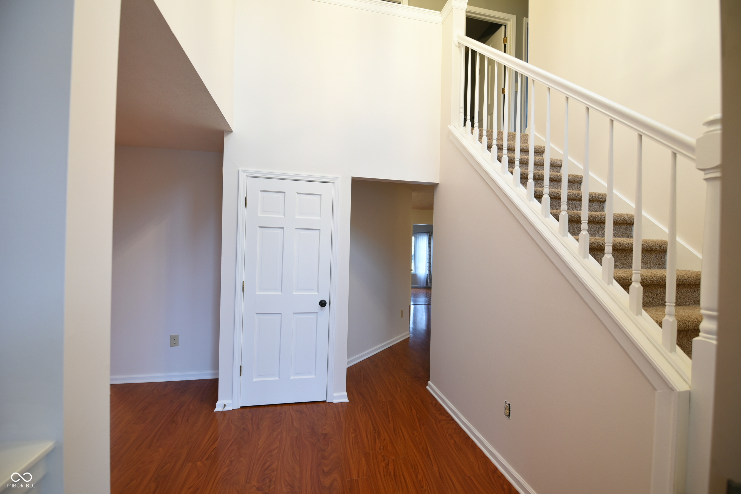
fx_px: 309
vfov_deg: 77.3
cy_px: 247
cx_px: 370
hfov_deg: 100.4
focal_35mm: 15
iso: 560
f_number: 2.8
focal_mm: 15
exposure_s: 1/15
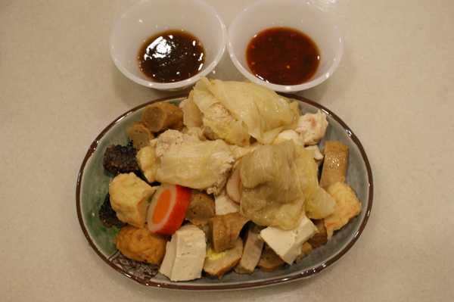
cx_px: 227
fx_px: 491
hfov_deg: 49.6
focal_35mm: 39
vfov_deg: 34.2
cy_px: 151
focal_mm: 26
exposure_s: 1/10
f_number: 4.5
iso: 400
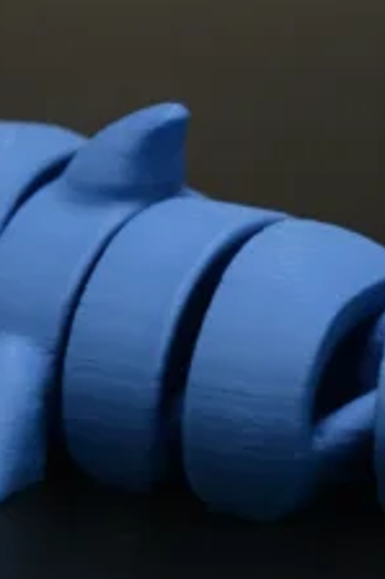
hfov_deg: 2.2
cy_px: 287
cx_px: 202
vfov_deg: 3.3
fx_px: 10169
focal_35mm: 633
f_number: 5.6
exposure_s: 1/60
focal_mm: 105
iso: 800
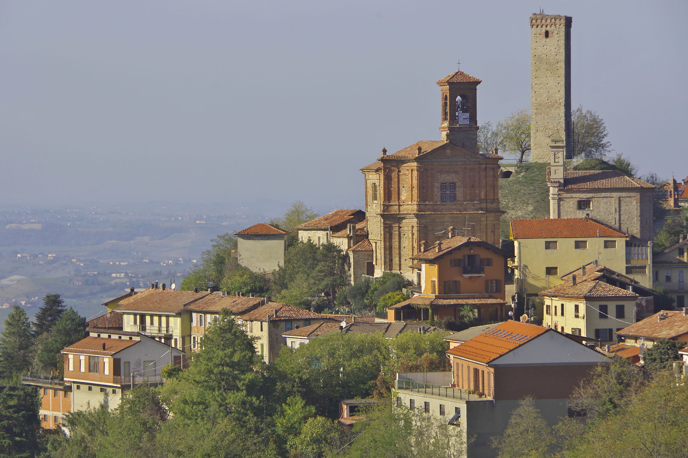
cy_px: 229
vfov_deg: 8.0
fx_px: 3287
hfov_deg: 11.9
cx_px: 344
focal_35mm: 172
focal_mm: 115
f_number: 9
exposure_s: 1/100
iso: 100
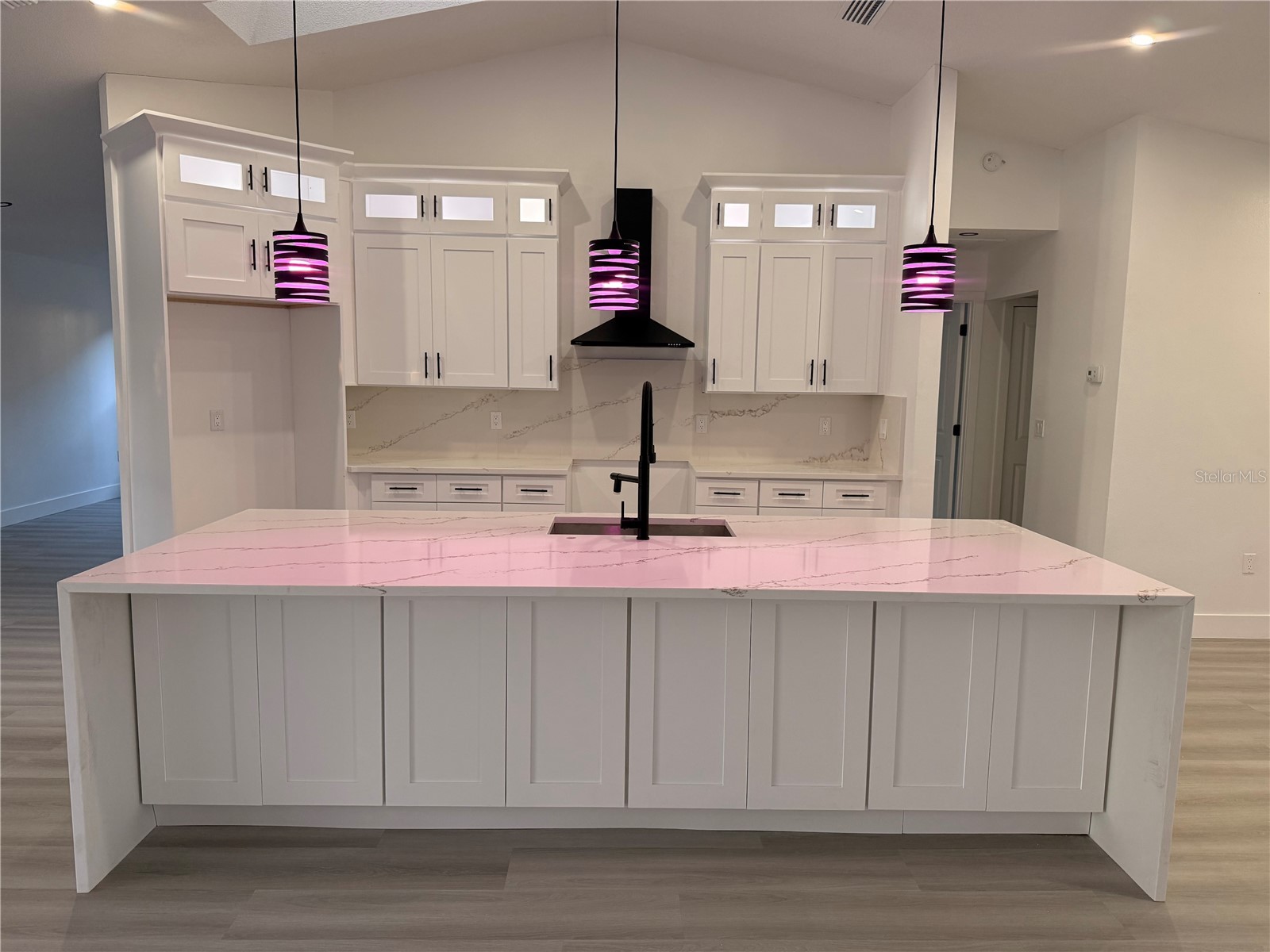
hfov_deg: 71.6
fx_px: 881
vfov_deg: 56.8
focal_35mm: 24
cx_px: 635
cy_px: 476
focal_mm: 6.76
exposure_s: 1/120
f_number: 1.78
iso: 200
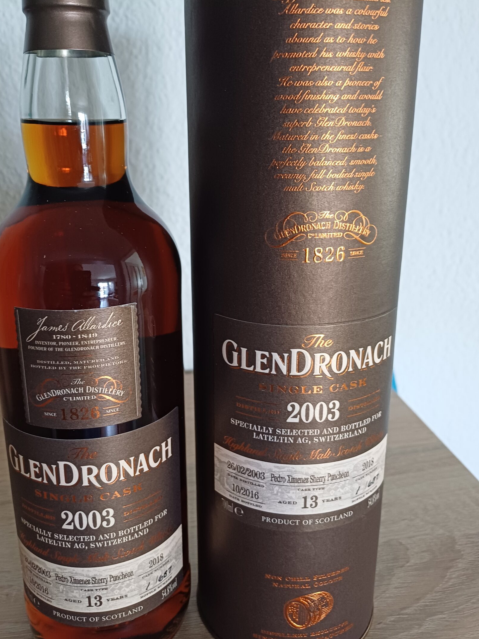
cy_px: 290
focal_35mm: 30
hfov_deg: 46.8
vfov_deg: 59.9
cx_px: 228
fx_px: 553
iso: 320
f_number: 1.8
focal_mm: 4.65
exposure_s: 1/50
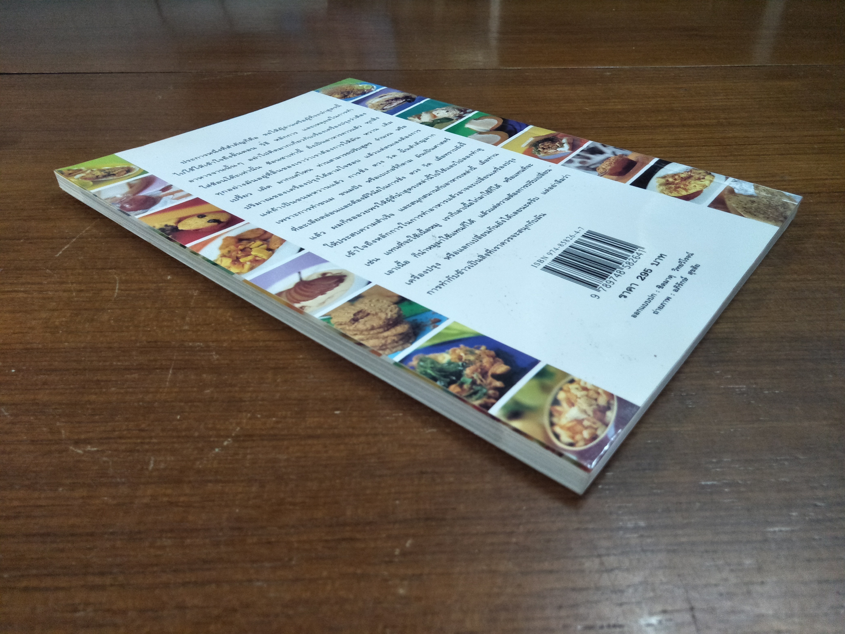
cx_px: 422
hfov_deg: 81.7
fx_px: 488
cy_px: 317
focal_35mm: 20
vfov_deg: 66.0
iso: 203
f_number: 2.2
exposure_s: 1/33
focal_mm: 3.46
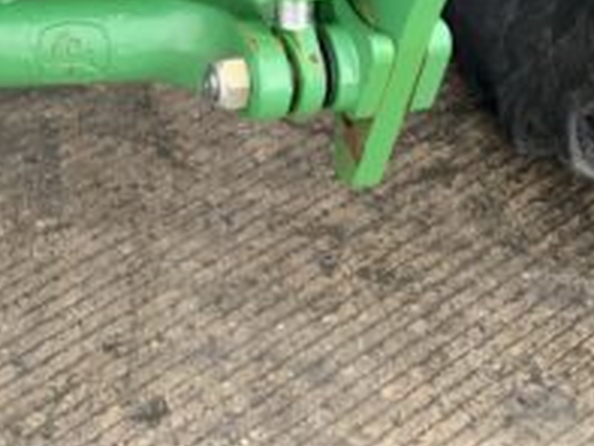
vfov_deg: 14.6
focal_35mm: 94
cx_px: 142
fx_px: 1614
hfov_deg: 20.7
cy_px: -226
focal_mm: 3
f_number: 1.8
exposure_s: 1/70
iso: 64
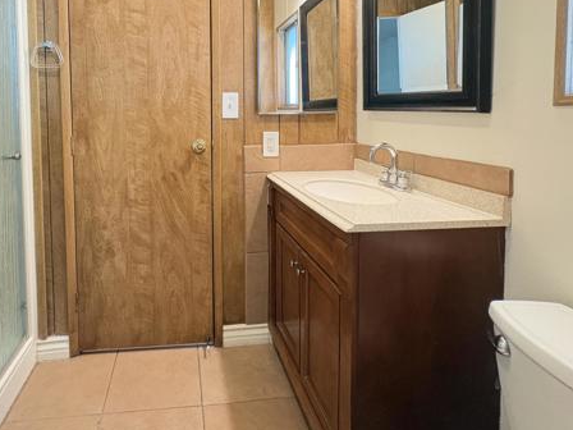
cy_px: 129
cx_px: 206
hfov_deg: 79.8
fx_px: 331
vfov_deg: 63.6
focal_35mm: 20
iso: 800
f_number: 2.2
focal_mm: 2.22
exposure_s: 1/60
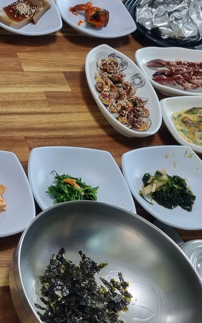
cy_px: 122
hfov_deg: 17.8
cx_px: -96
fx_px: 582
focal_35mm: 66
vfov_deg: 30.9
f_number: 1.8
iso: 125
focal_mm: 5.4
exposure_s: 1/120
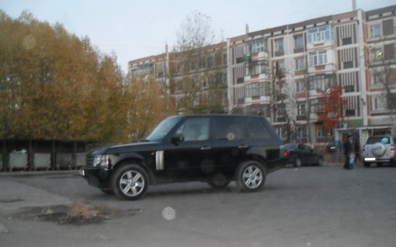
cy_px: 138
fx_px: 410
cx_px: 202
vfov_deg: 33.5
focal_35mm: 38
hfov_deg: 51.5
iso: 320
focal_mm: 6.2
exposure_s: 1/45
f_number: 2.8
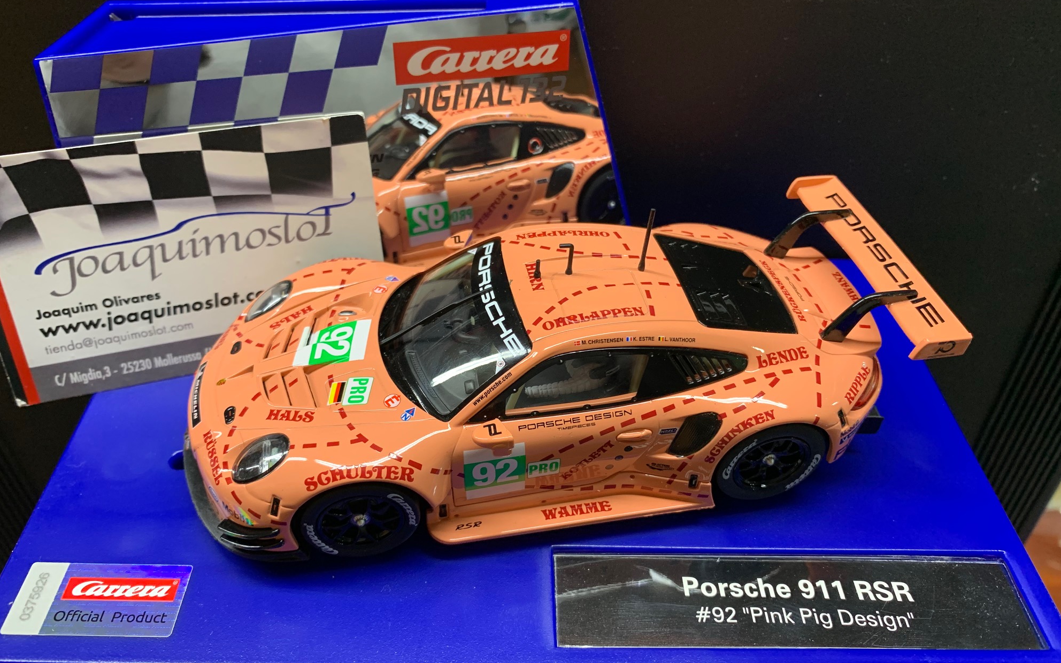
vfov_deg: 44.5
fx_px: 810
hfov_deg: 66.5
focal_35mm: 28
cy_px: 320
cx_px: 530
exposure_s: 1/50
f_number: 1.8
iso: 100
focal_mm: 4.25
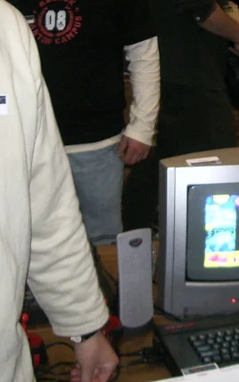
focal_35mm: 83
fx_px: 865
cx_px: 227
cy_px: 77
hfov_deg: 15.5
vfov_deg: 24.5
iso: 200
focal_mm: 5.8
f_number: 2.6
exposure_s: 1/15
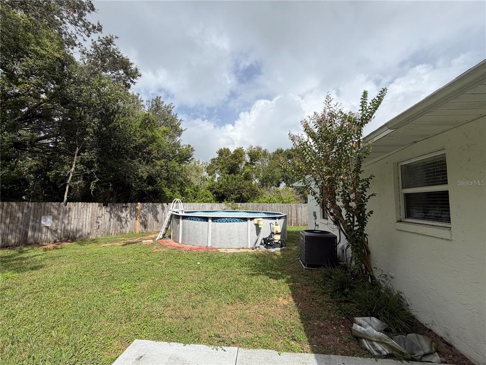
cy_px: 182
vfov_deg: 85.7
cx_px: 243
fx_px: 197
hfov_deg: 102.1
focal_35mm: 14
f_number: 2.2
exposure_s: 1/1050
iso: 20
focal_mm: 2.22
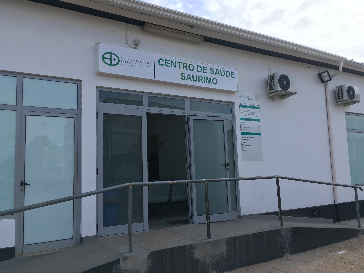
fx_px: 305
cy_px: 136
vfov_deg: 48.2
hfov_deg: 61.7
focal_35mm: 29
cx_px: 182
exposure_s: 1/769
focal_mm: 4.15
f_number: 2.2
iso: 25
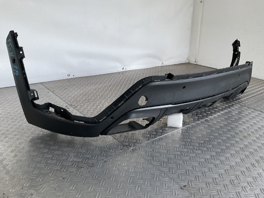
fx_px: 221
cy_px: 99
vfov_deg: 48.2
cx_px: 132
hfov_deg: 61.7
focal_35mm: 29
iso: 80
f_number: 1.8
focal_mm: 3
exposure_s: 1/50
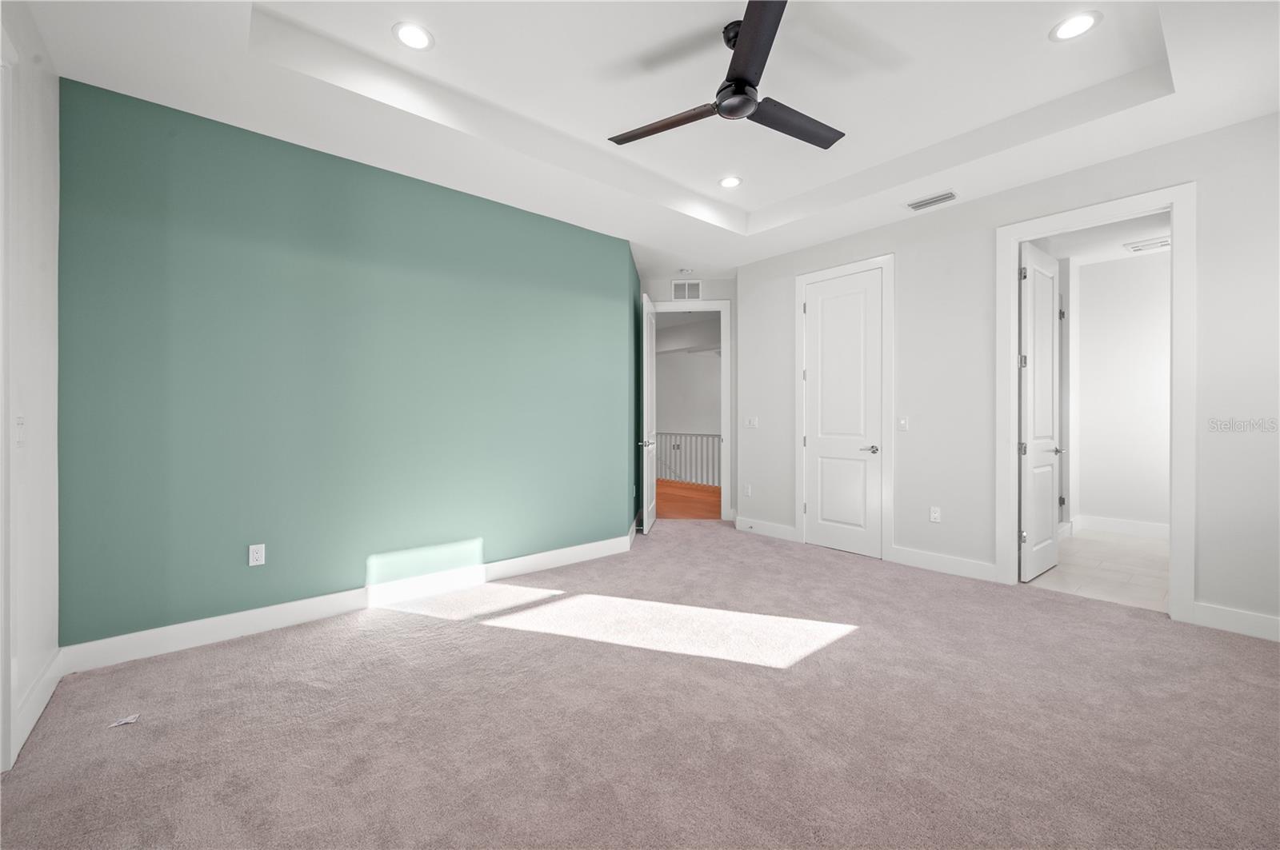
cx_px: 640
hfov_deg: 104.3
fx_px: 497
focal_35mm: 14
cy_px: 425
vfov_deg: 81.1
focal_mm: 14
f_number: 10
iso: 800
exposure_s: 1/30
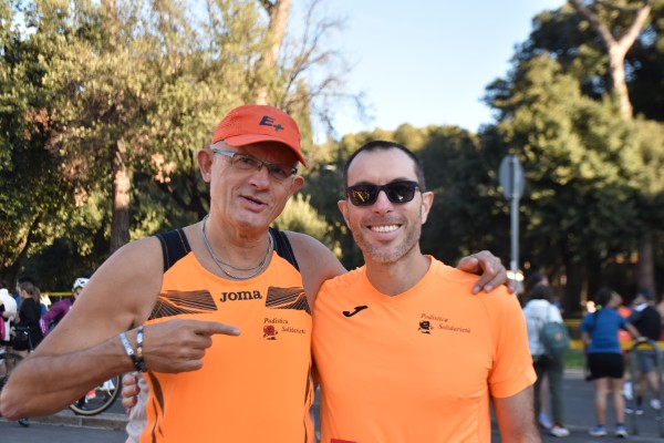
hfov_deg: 31.9
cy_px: 222
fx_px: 1162
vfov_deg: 21.6
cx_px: 332
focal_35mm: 63
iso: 560
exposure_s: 1/800
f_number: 4.5
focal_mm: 42
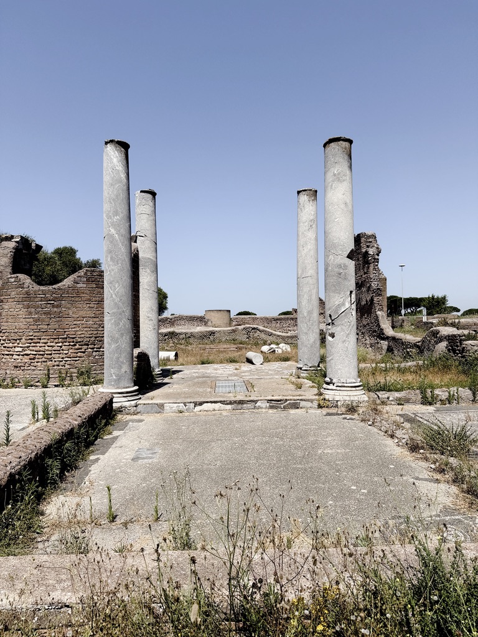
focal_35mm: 24
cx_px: 239
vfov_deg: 71.6
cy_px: 318
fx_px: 442
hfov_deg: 56.8
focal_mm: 6.76
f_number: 1.78
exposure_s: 1/7353
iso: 80
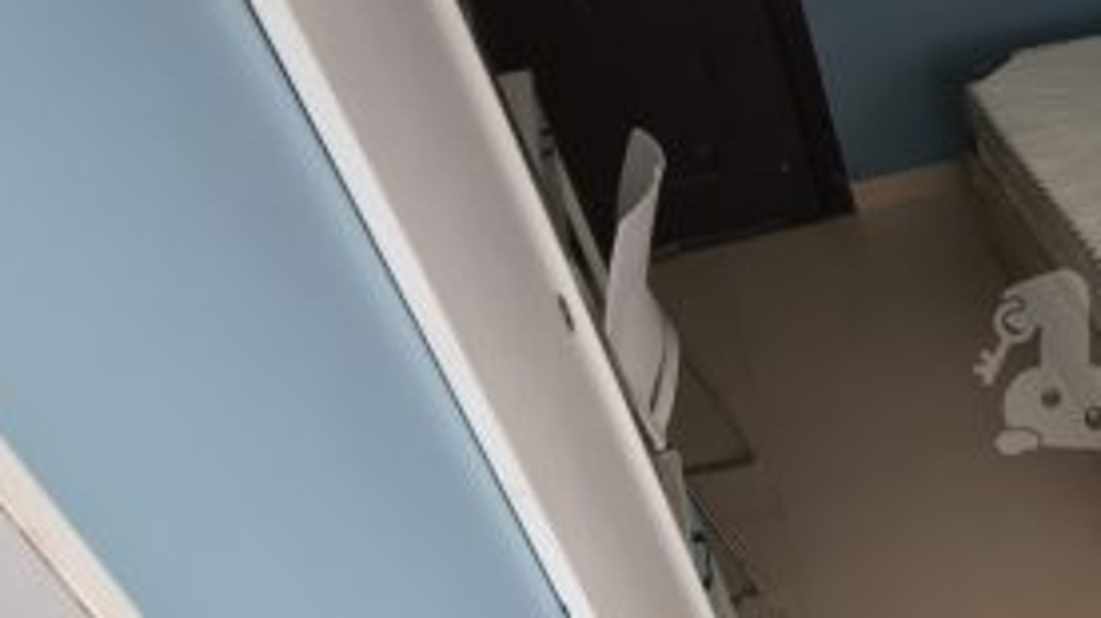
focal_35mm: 41
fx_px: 1196
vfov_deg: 28.9
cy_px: 347
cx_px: 1292
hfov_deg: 38.1
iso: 100
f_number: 2.2
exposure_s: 1/106
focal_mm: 1.95
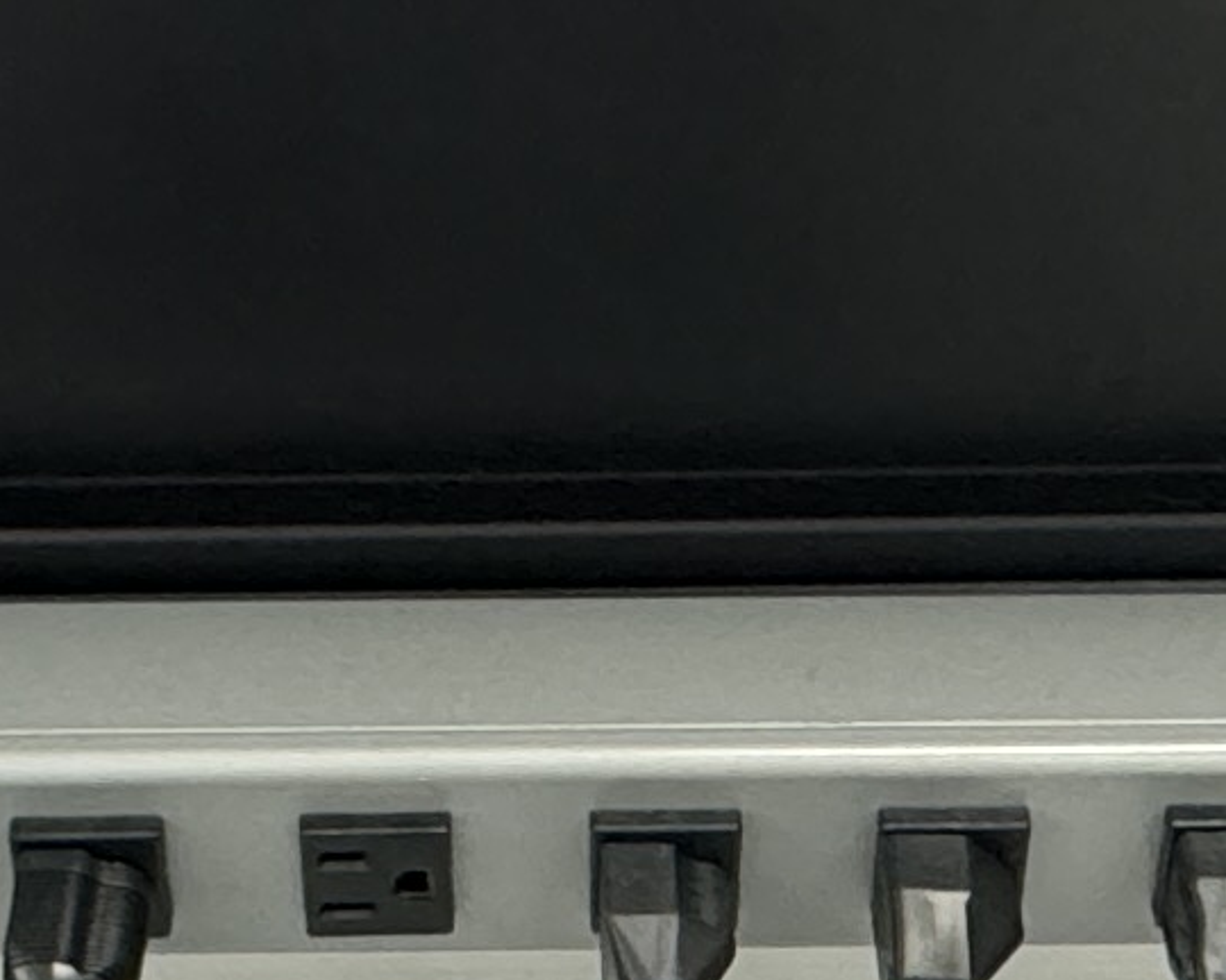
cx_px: 633
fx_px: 3701
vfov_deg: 15.1
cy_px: 560
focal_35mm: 102
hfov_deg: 18.8
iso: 400
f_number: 2.2
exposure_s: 1/60
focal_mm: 2.22
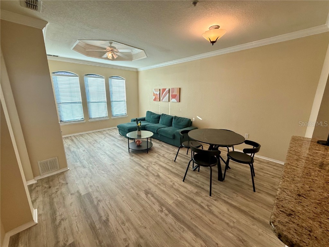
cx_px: 164
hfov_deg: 102.1
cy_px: 124
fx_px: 133
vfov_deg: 85.7
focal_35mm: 14
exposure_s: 1/120
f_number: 2.2
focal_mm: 2.22
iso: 125
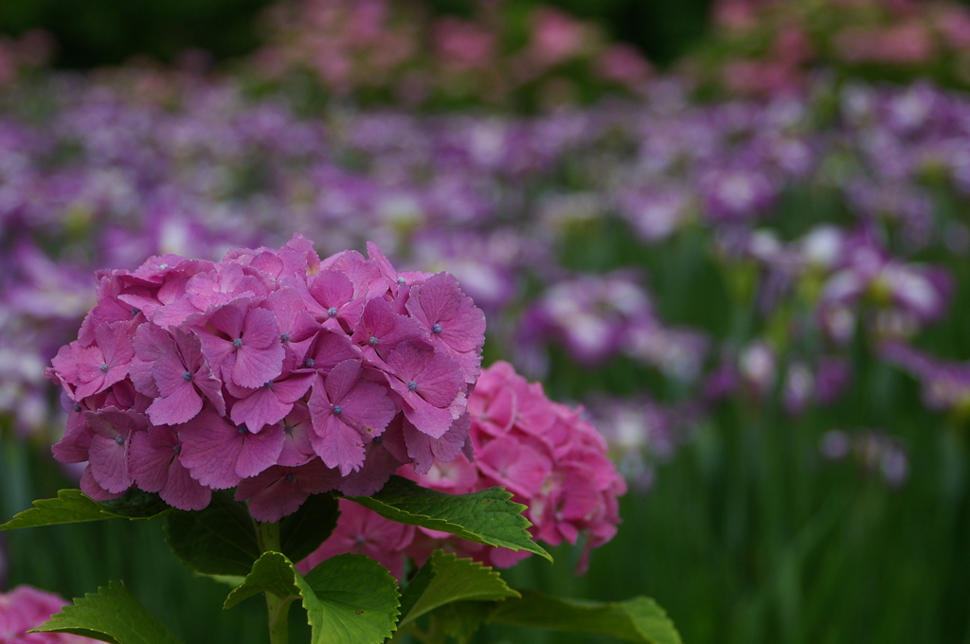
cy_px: 322
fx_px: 2826
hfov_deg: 19.5
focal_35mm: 105
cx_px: 485
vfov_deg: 13.0
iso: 200
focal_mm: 70
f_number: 5.6
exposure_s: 1/90
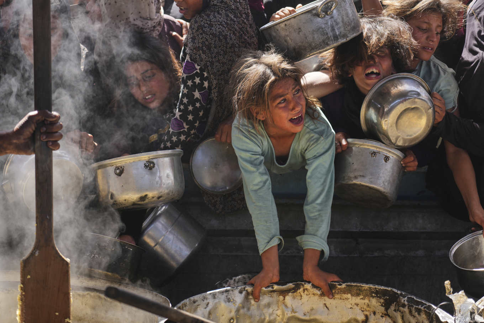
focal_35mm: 105
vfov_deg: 13.0
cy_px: 162
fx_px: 1411
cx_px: 242
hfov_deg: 19.5
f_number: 4
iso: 125
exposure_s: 1/320
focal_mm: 105
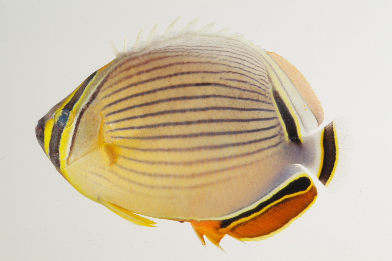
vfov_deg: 8.7
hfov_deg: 13.0
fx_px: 1720
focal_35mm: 158
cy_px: 130
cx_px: 196
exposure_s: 1/60
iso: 100
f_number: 19
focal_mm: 105
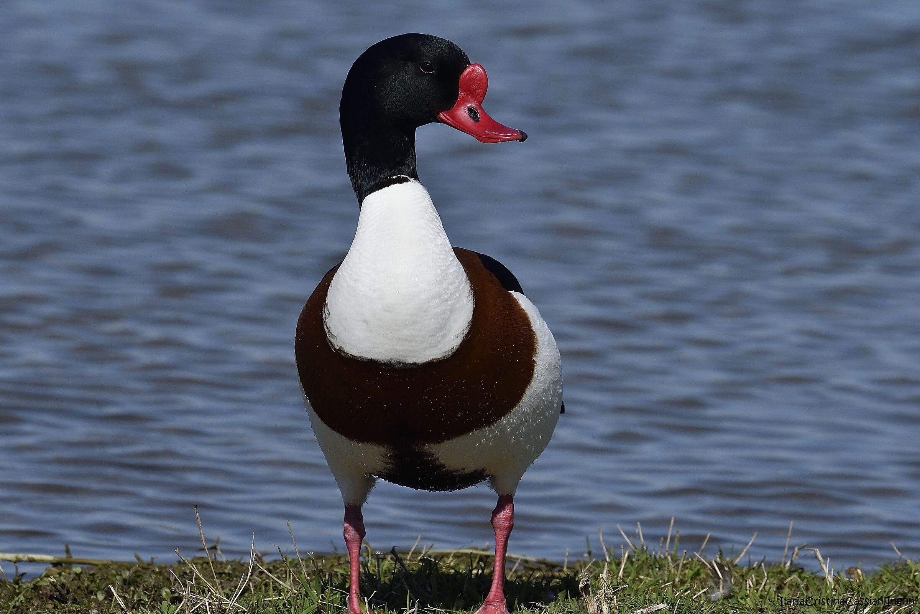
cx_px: 460
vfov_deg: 1.7
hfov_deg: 2.6
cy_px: 307
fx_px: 20443
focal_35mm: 800
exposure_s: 1/2000
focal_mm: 400
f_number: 8
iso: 400
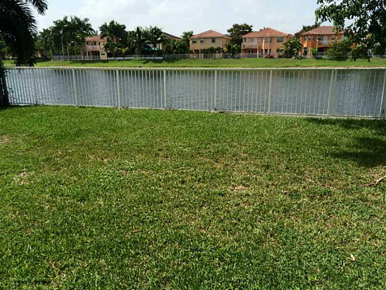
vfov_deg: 48.2
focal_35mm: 29
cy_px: 145
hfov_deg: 61.7
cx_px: 193
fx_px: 323
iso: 32
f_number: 2.2
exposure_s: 1/1709
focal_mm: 4.15
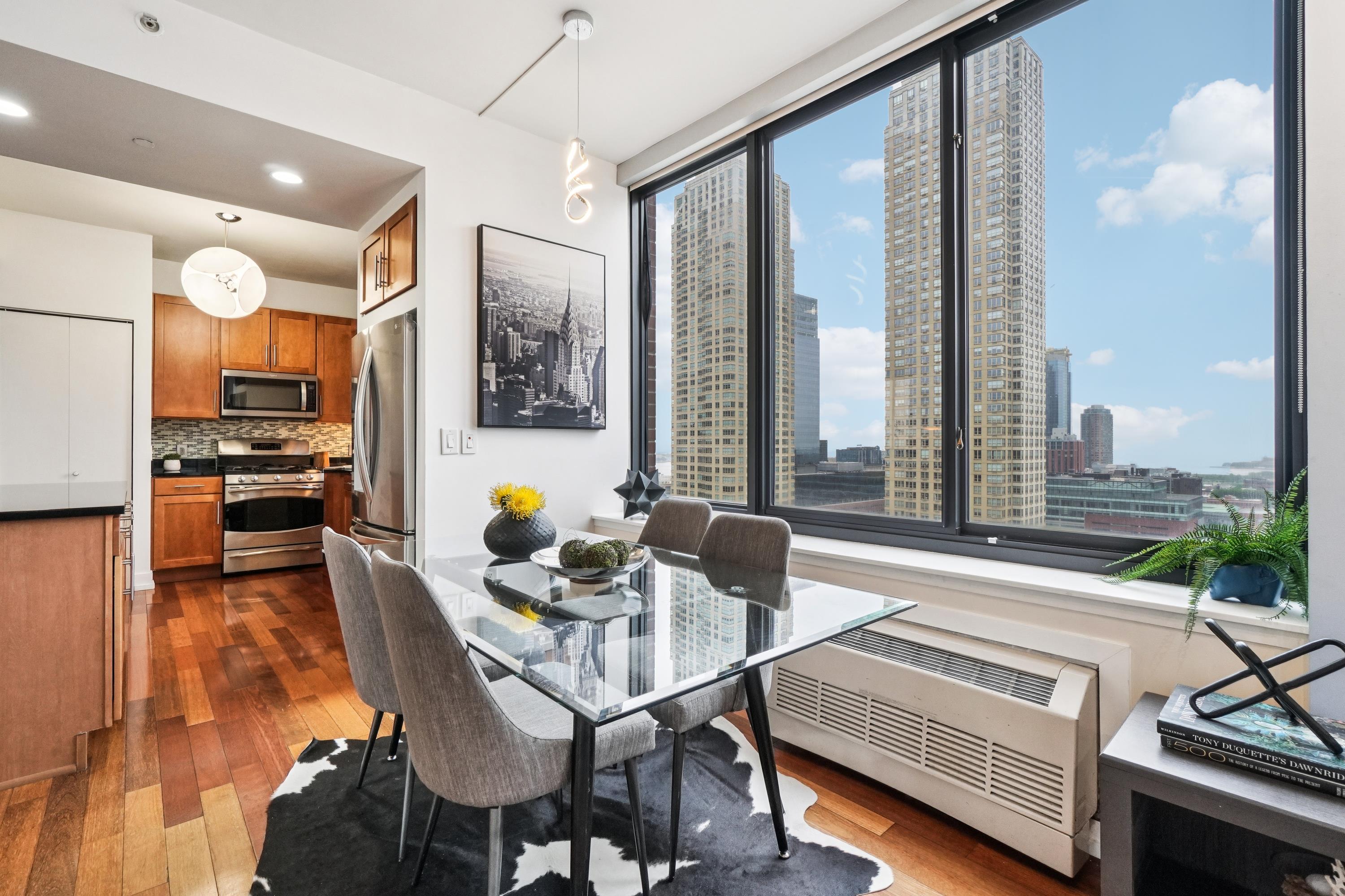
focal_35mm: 15
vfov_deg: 77.3
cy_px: 448
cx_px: 672
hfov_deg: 100.4
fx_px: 560
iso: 200
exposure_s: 1/30
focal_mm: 10
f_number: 8
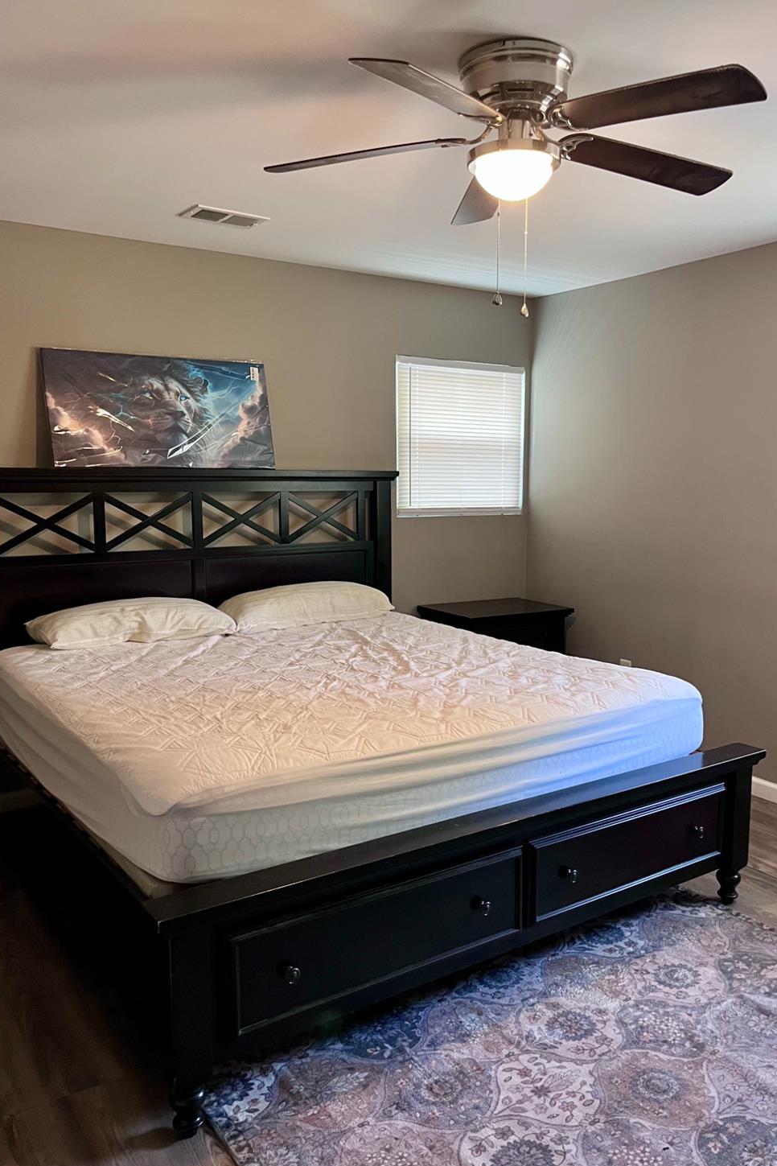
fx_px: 906
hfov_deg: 46.4
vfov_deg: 65.5
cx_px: 420
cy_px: 591
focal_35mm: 28
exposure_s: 1/60
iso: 250
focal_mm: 5.1
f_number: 1.6
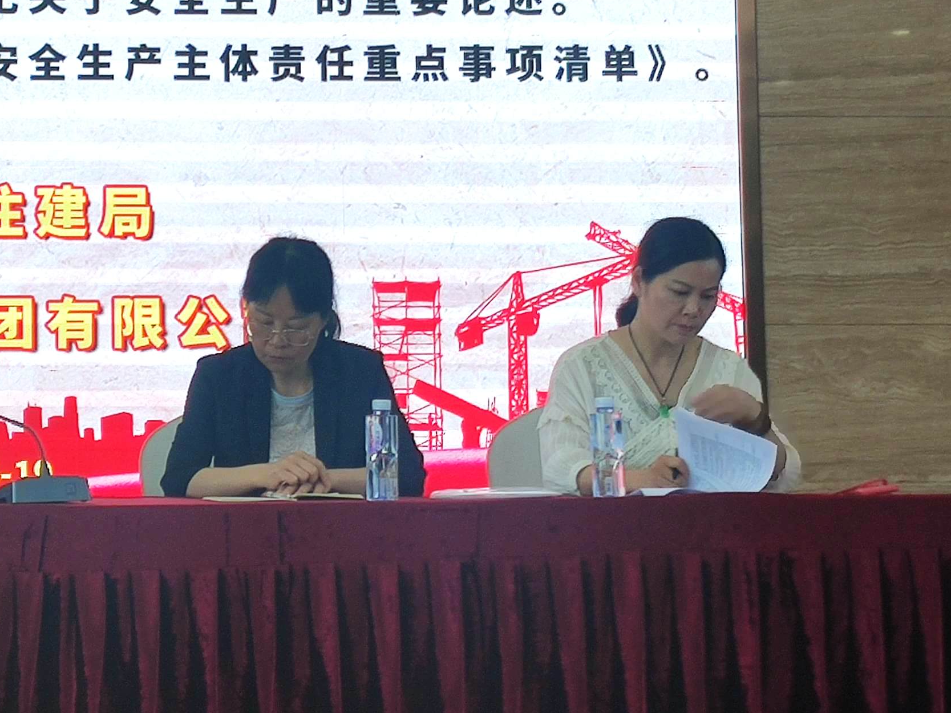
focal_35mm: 108
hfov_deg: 17.9
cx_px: 76
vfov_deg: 13.7
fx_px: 2967
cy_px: 184
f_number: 1.75
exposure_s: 1/110
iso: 112
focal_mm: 4.77
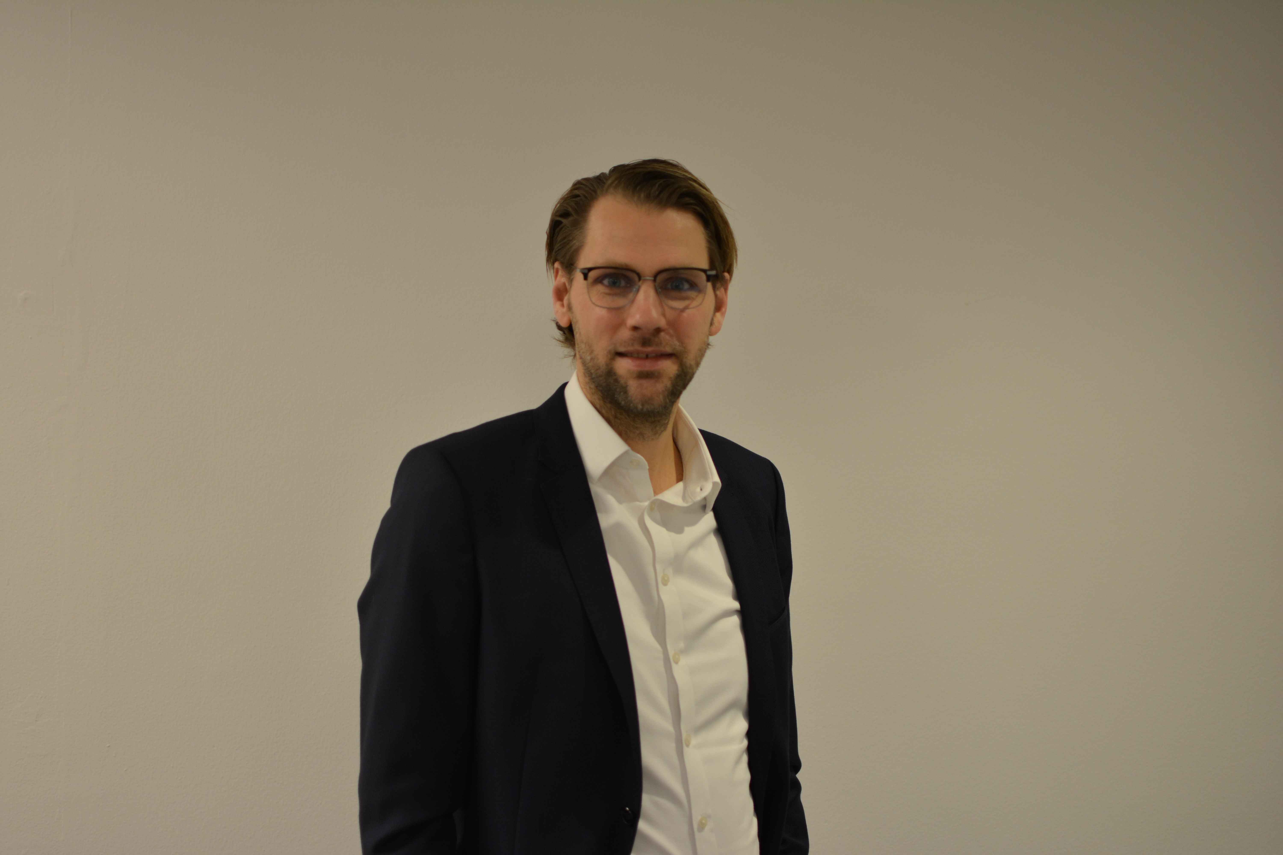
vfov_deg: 25.8
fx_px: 1871
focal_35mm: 52
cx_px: 642
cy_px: 428
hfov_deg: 37.9
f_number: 1.8
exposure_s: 1/200
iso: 400
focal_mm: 35
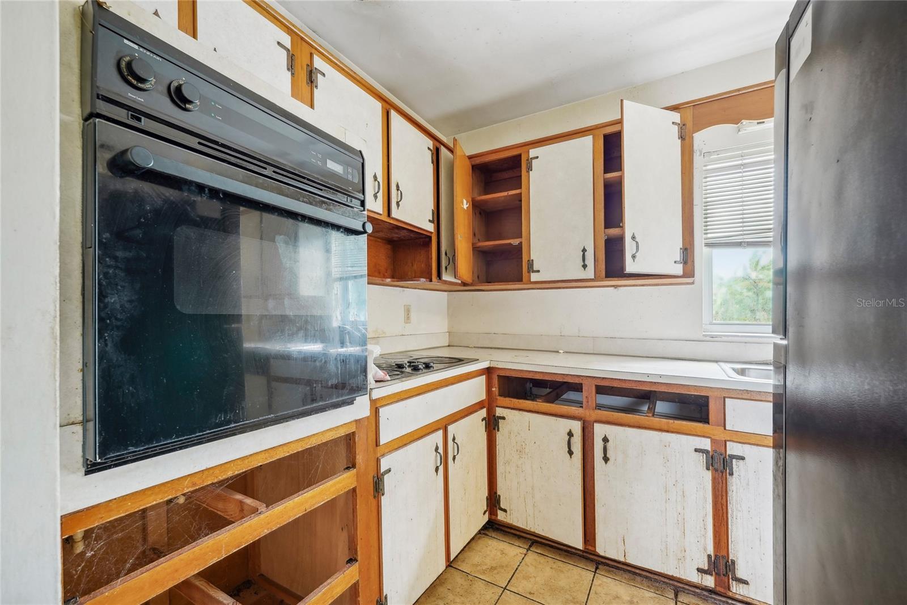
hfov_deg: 104.3
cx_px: 454
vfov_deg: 81.2
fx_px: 353
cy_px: 302
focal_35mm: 14
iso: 400
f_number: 8
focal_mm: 14
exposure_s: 1/3.33
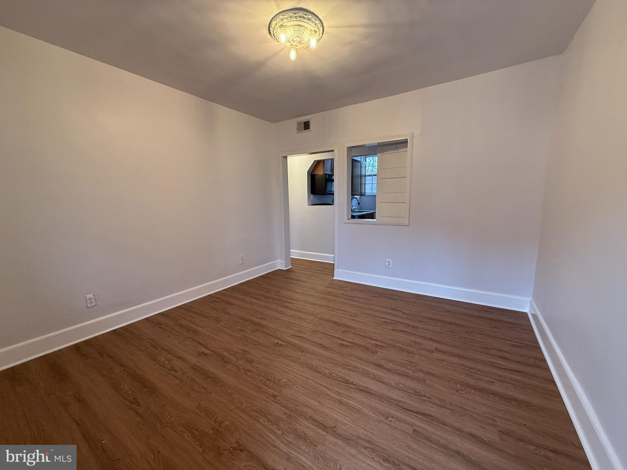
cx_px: 314
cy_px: 235
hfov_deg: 102.1
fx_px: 254
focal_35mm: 14
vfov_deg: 85.7
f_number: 2.2
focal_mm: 2.22
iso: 400
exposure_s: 1/120
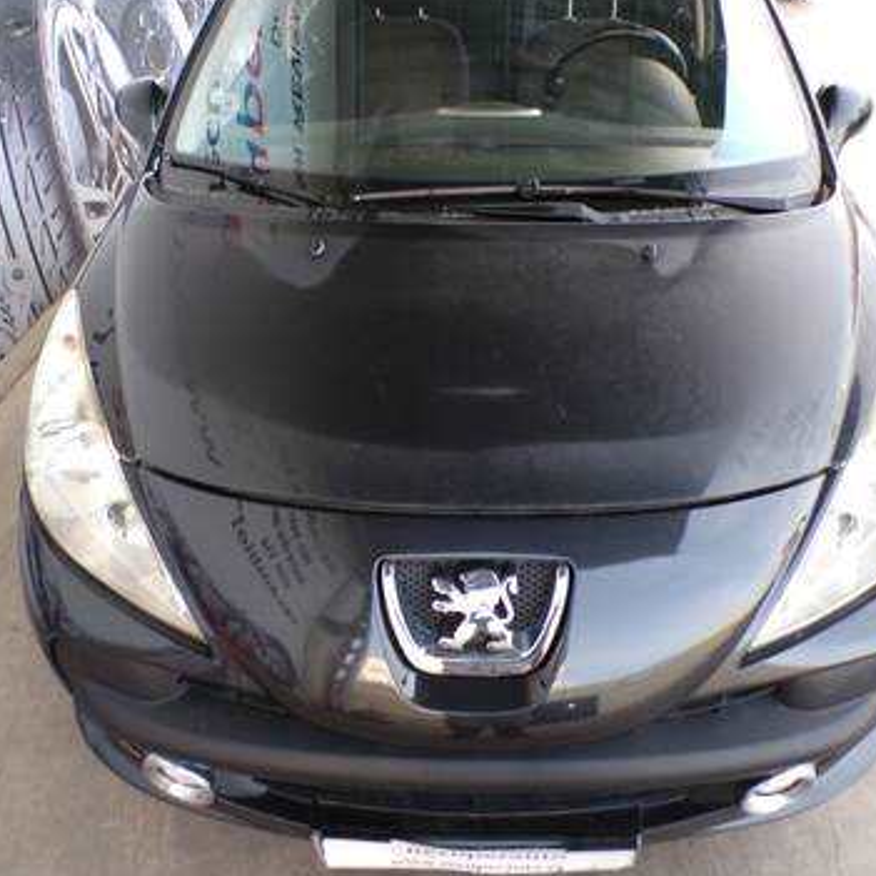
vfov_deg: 55.6
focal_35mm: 29
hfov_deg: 55.6
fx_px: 830
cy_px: 434
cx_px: 469
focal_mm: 4.3
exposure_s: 1/34
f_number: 3
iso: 100
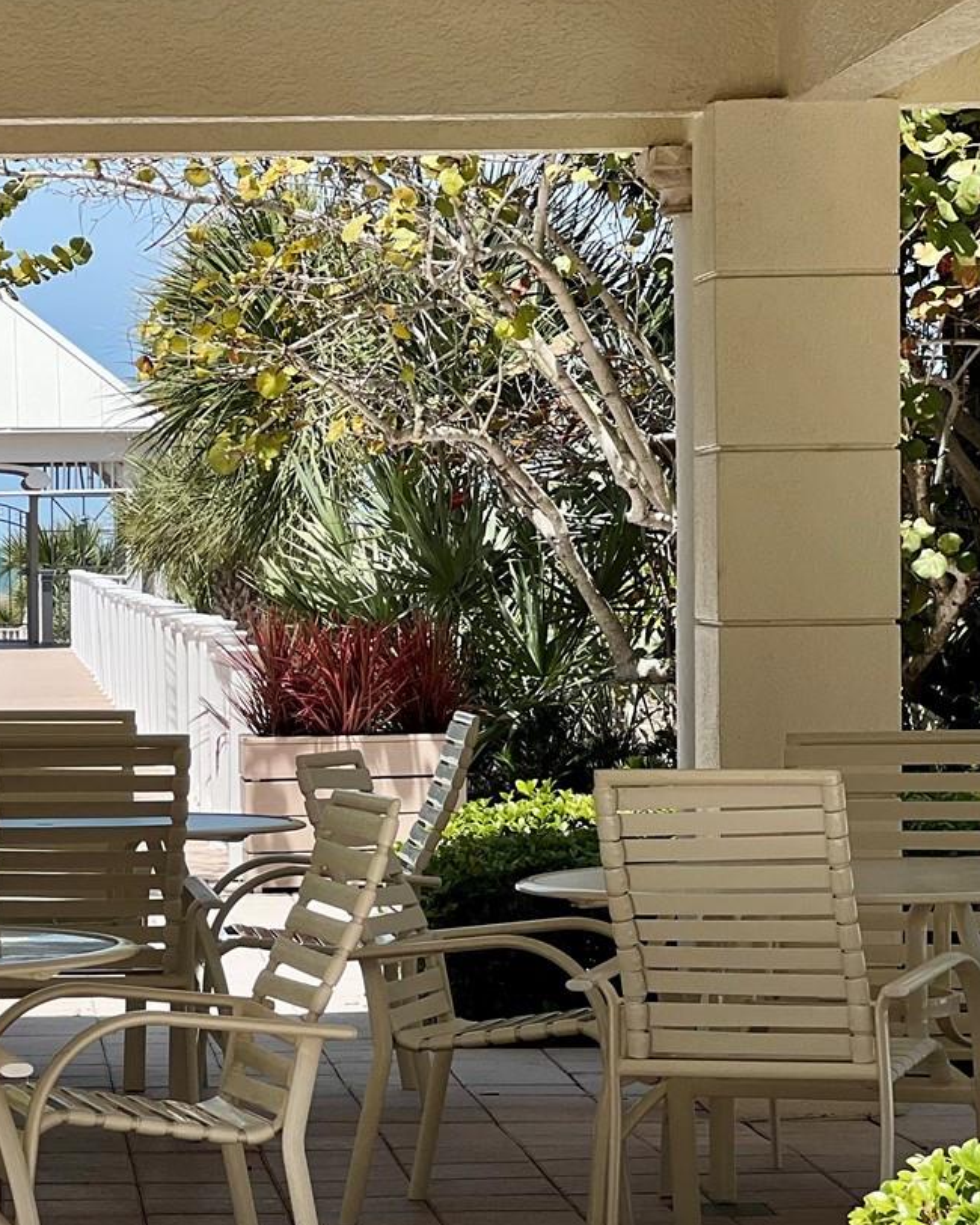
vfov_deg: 13.0
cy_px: 765
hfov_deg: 10.4
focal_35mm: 148
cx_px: 53
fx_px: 5368
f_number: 2.8
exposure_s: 1/637
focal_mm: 9
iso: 32
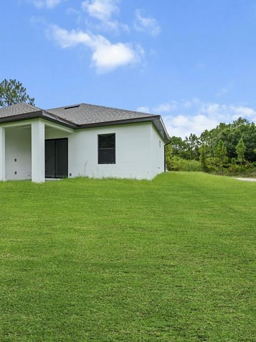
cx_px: 39
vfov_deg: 79.0
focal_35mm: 21
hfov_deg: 56.9
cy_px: 165
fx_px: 207
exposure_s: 1/40
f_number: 10
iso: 100
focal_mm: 14
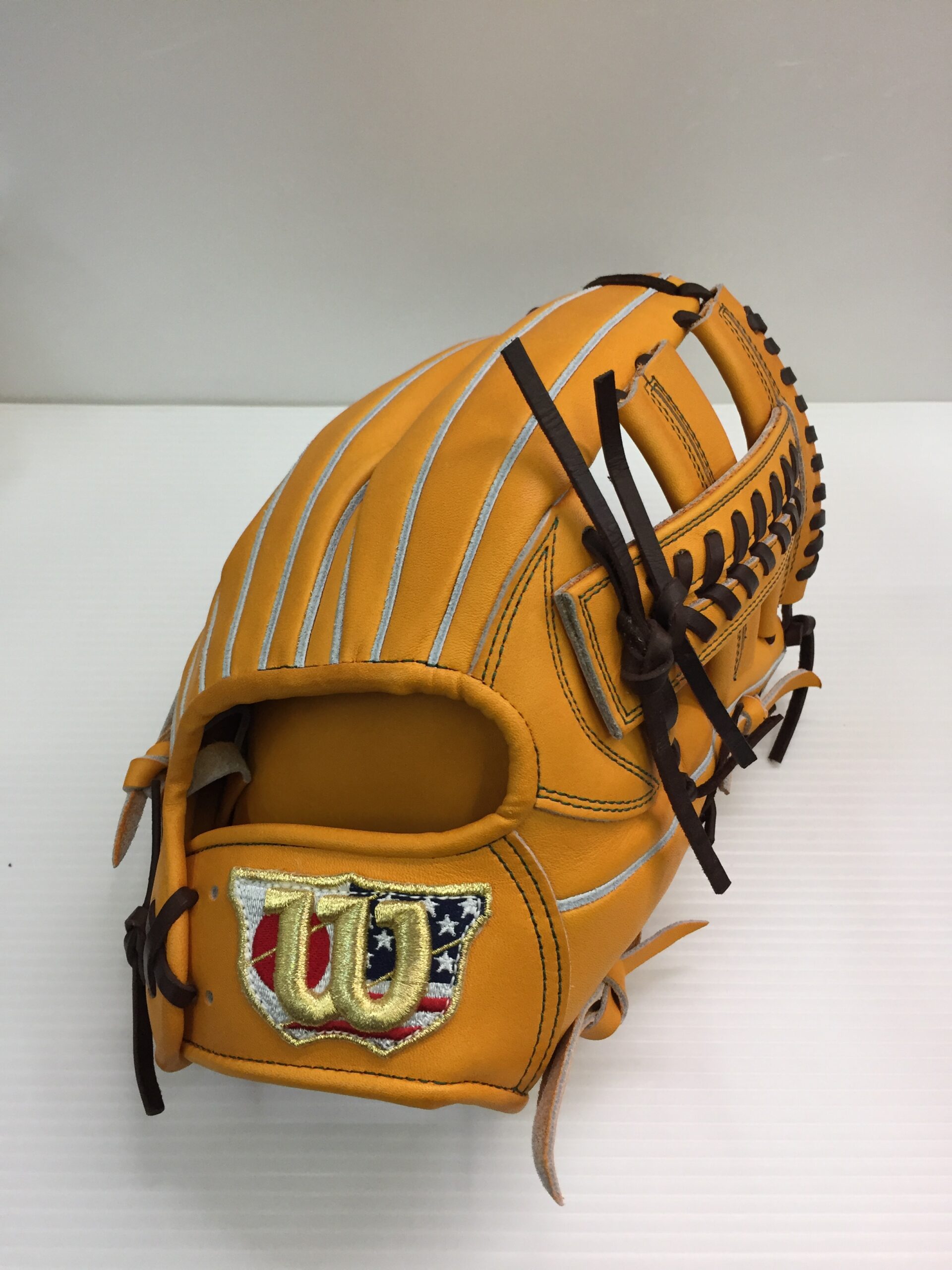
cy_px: 635
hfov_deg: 48.2
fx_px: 1063
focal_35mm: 29
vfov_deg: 61.7
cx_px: 476
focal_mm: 4.15
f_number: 2.2
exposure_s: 1/30
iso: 40
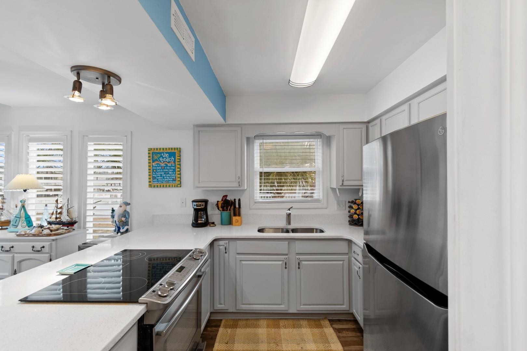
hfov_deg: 100.4
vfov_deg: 77.3
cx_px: 264
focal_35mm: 15
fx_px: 220
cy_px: 176
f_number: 4.5
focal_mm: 10
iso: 100
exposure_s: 1/6
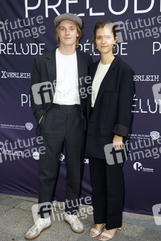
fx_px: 349
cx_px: 80
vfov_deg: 38.2
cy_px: 120
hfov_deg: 26.0
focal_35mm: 52
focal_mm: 52
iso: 800
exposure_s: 1/160
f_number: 4
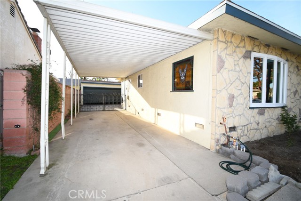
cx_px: 150
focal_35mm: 15
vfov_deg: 77.4
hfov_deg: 100.4
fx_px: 125
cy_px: 100
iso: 100
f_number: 5.6
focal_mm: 10
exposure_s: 1/125
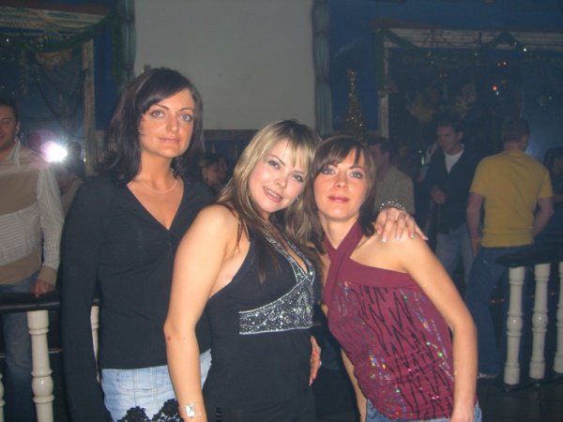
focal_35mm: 38
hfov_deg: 49.0
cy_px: 211
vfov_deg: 37.7
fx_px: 618
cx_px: 282
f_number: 2.8
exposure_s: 1/60
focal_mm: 7.9
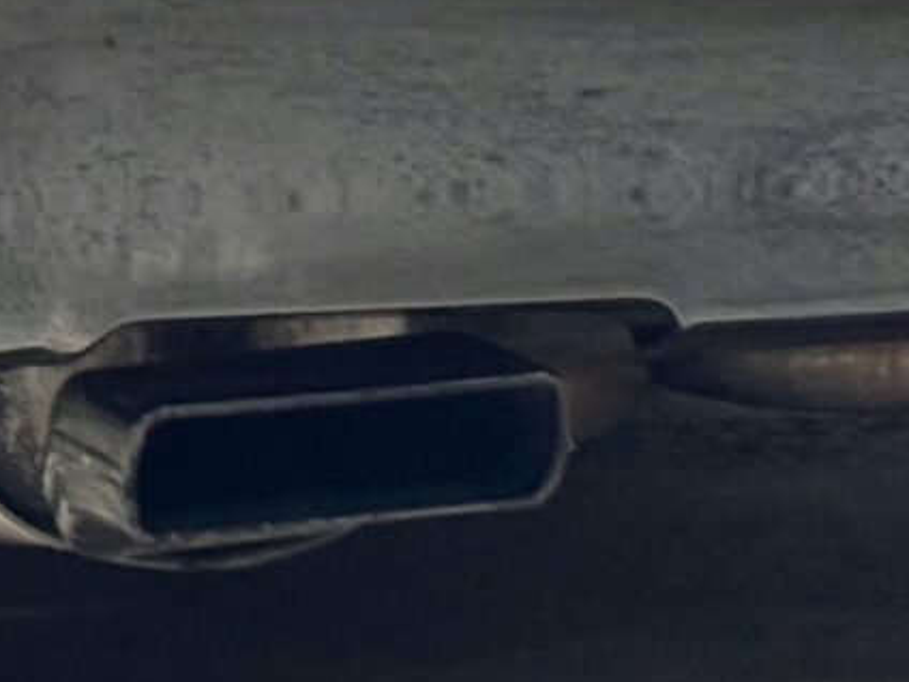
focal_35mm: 290
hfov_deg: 6.8
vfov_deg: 5.0
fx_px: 7615
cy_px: -851
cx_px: 394
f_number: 1.78
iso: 400
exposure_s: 1/25
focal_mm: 6.76
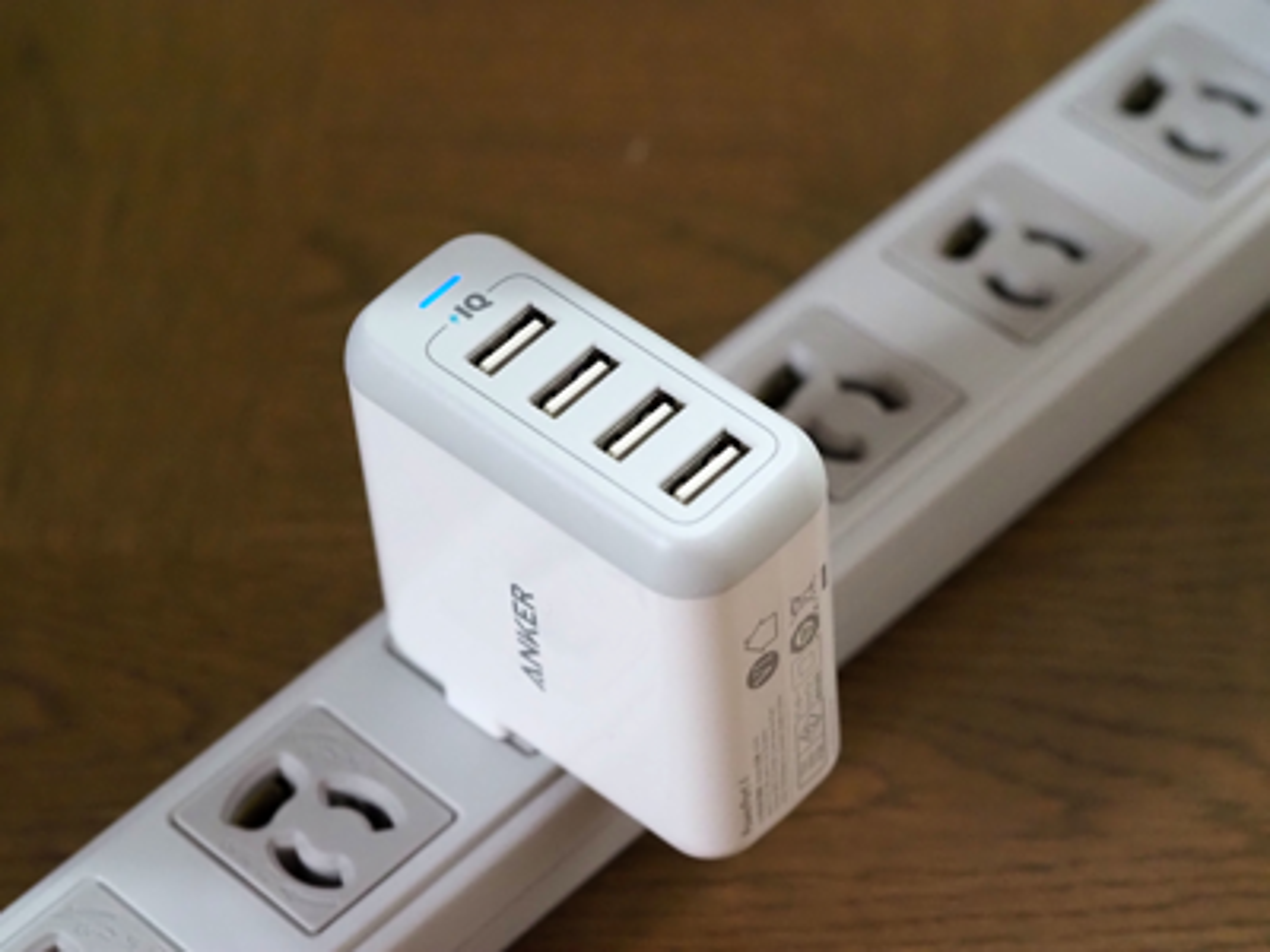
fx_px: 4403
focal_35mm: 120
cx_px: 635
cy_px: 476
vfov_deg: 12.3
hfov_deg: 16.4
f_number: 4
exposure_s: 1/60
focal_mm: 60
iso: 6400
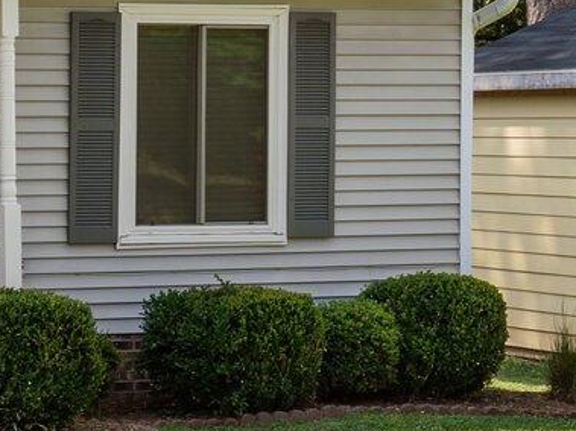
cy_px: 154
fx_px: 2678
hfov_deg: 10.6
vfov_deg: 9.2
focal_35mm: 161
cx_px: -799
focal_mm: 31
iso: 100
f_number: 5.6
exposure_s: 1/90
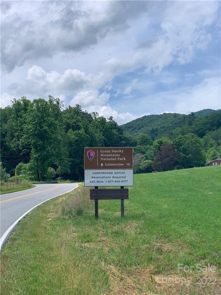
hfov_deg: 28.0
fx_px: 443
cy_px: 148
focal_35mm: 52
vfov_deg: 36.8
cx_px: 110
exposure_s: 1/1597
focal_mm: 6
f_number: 2.4
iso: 16
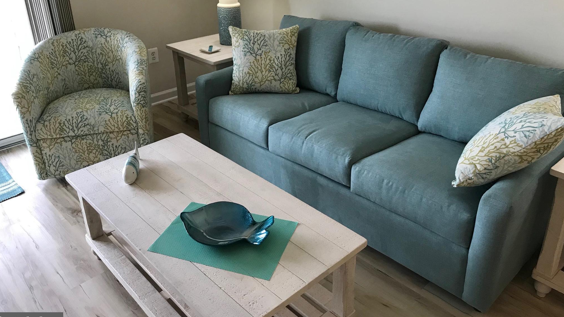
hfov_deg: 62.6
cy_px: 120
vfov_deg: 37.6
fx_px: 464
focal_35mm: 31
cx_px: 280
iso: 32
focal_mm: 3.99
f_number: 1.8
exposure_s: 1/30
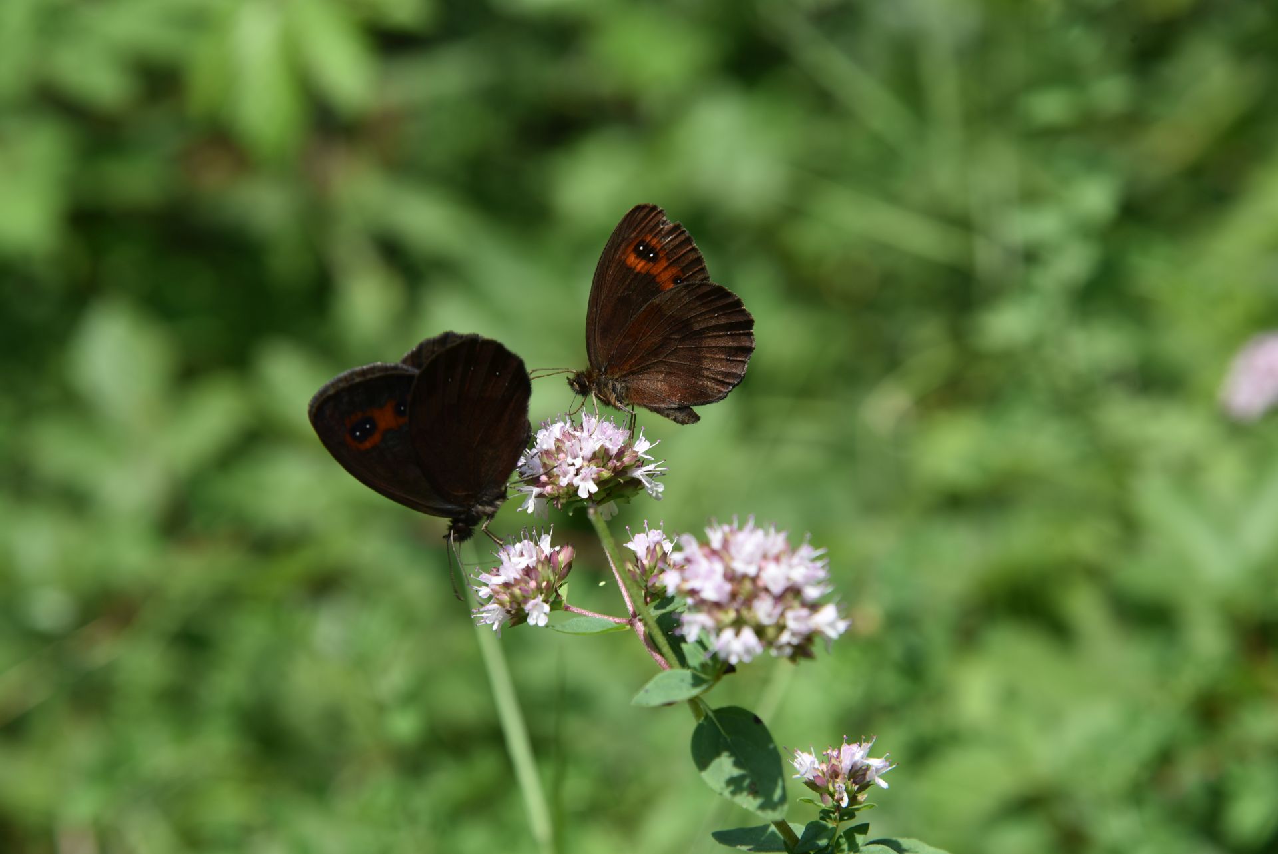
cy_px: 427
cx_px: 639
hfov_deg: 17.1
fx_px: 4262
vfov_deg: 11.4
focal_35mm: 120
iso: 200
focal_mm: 120
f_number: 8
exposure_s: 1/250
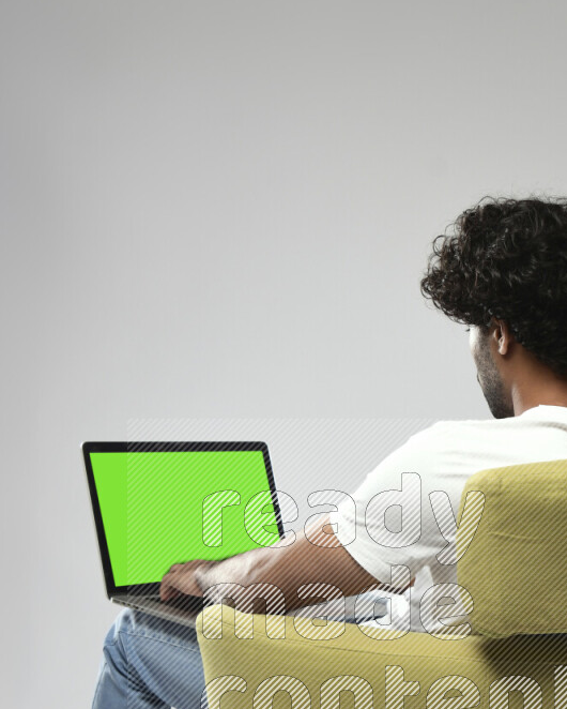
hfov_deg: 22.4
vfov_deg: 27.2
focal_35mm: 68
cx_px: 394
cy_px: 603
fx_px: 1426
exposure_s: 1/125
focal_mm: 40
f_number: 5.6
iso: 400
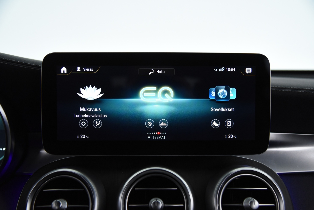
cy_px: 105
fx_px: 332
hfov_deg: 50.7
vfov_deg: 35.1
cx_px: 157
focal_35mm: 38
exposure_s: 1/80
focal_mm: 38
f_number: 4
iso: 4000
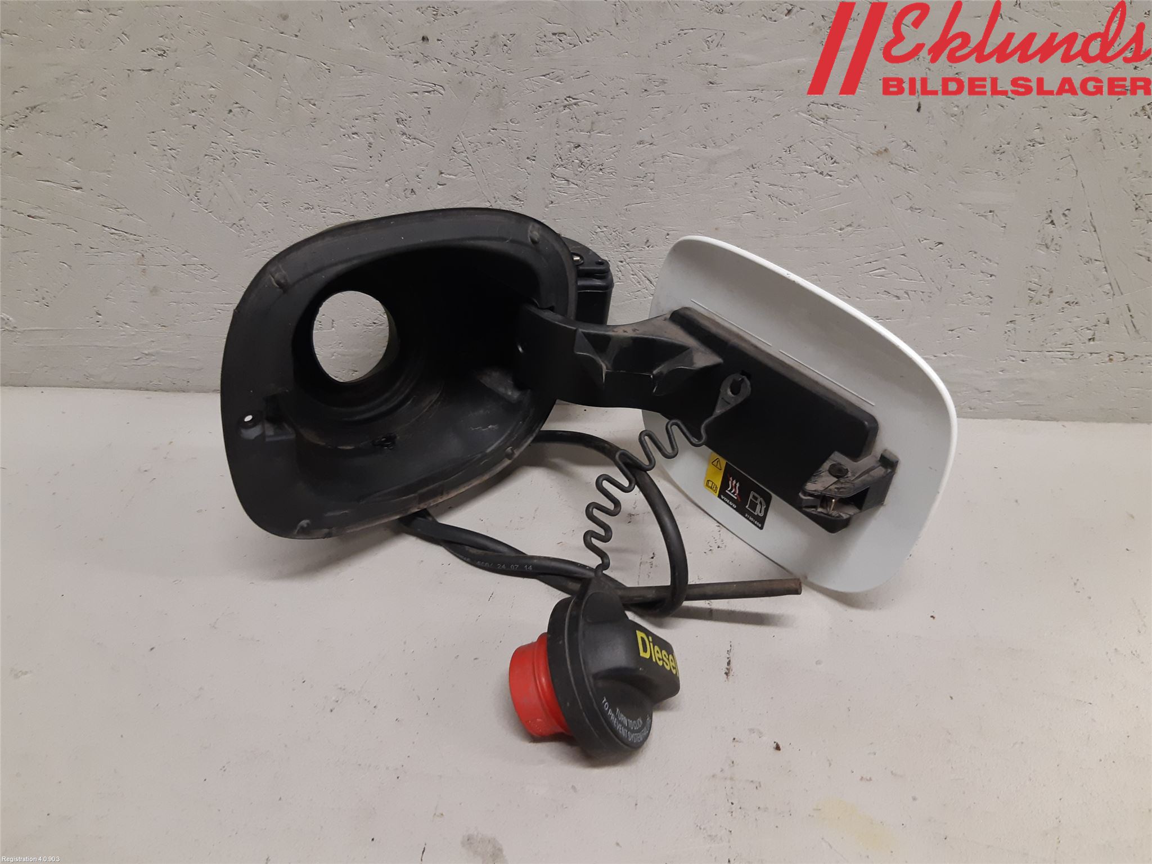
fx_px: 865
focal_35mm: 26
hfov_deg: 67.3
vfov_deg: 53.1
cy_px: 432
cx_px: 576
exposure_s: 1/50
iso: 200
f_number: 1.7
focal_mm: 3.93
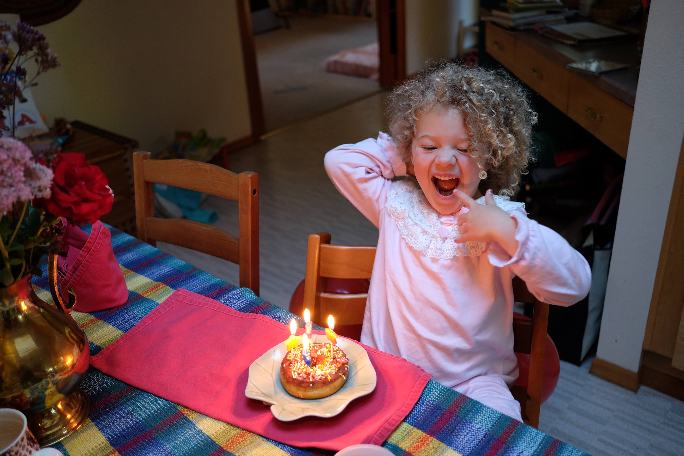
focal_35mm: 35
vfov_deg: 37.9
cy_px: 228
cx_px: 342
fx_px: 665
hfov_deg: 54.4
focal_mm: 23
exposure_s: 1/60
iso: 640
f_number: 2
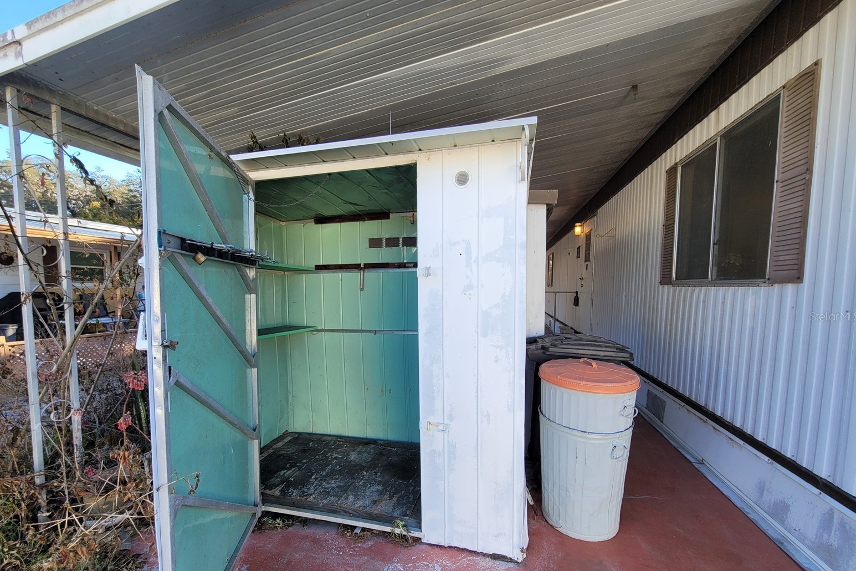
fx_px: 333
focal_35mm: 14
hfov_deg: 104.2
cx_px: 419
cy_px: 316
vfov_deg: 80.9
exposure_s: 1/273
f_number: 2.2
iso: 50
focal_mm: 2.2
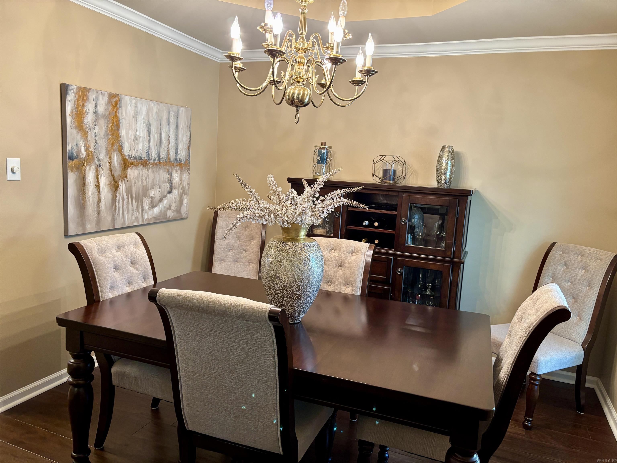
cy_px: 232
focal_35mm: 26
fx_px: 463
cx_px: 308
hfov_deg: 67.3
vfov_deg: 53.1
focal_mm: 5.96
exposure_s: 1/60
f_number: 1.6
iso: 200
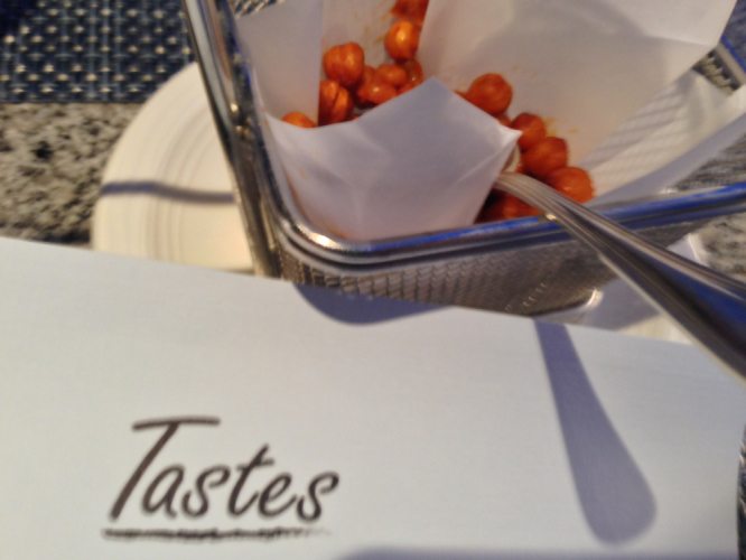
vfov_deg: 43.0
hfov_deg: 55.3
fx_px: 711
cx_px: 373
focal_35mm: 33
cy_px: 280
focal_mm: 4.12
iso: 125
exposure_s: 1/20
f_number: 2.4
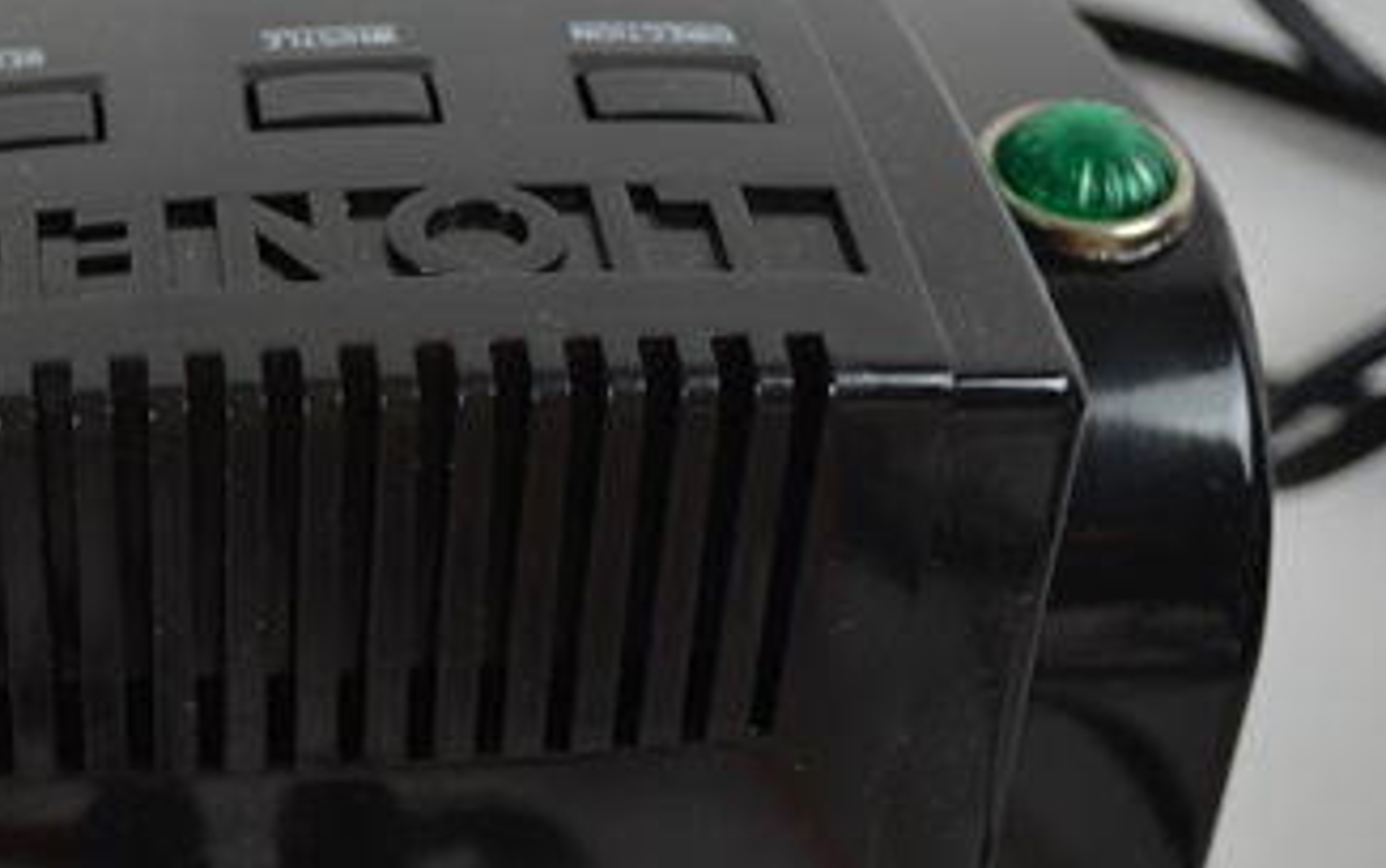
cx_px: 234
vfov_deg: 14.4
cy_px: 702
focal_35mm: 90
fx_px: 3401
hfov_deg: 22.6
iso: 400
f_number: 4.8
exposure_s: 1/100
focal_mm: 32
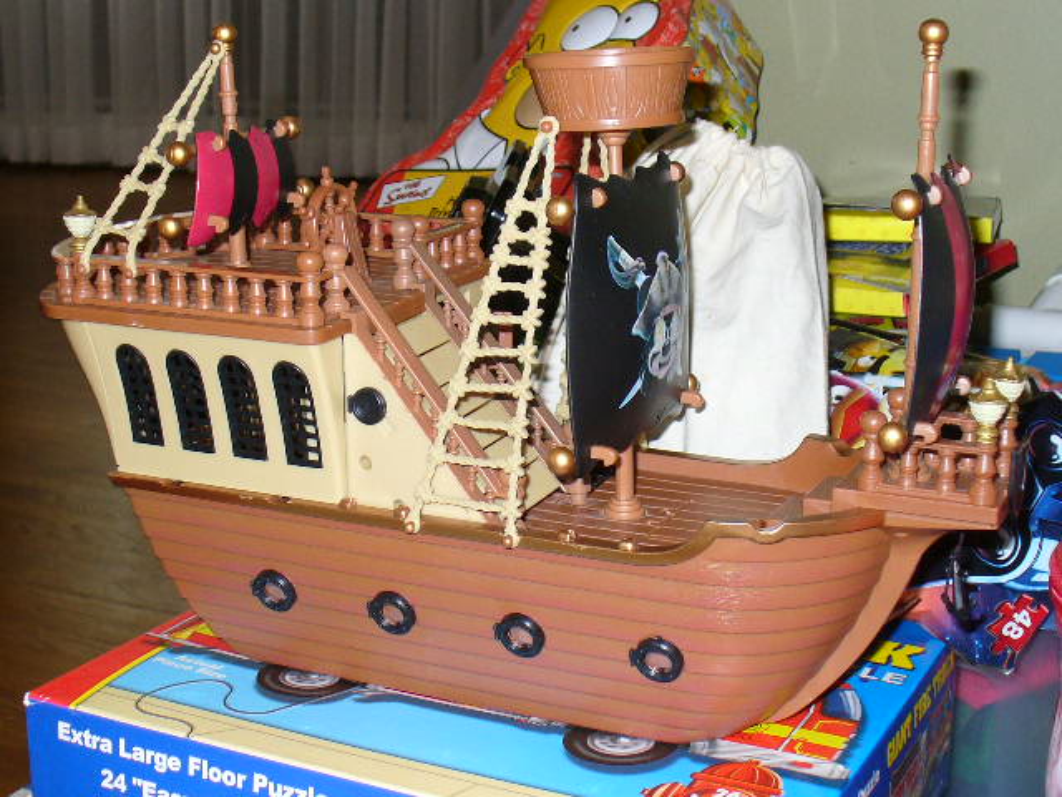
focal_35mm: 52
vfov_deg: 28.0
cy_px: 398
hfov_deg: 36.8
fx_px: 1595
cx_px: 531
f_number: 2.9
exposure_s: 1/30
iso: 100
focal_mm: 7
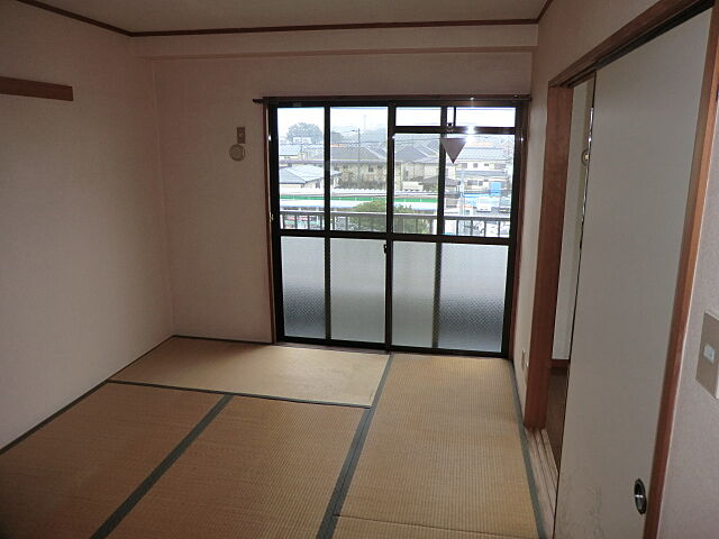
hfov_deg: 71.6
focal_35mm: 24
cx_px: 360
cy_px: 270
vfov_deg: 56.8
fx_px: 498
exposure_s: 1/60
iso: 80
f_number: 3.2
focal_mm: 4.3
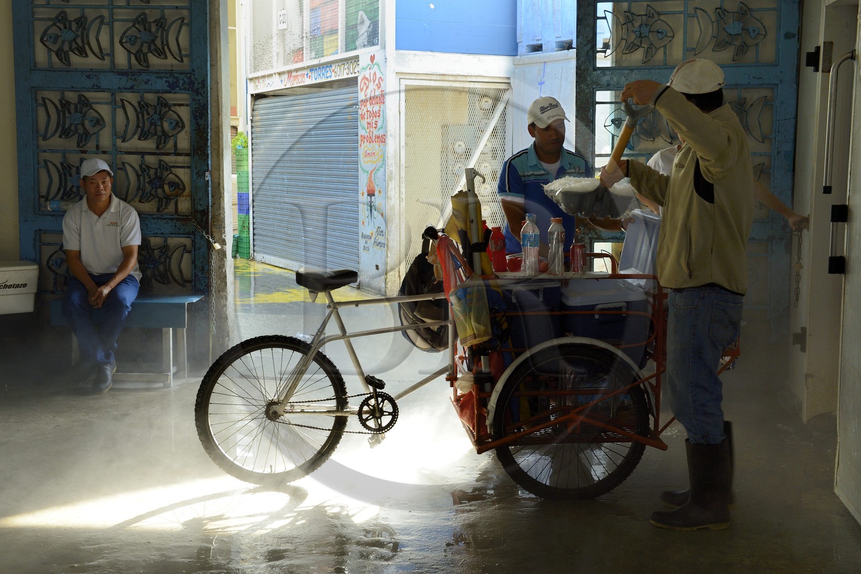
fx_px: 1076
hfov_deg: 43.6
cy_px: 287
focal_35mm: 45
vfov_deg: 29.9
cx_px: 430
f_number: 8
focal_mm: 45
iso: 800
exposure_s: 1/60
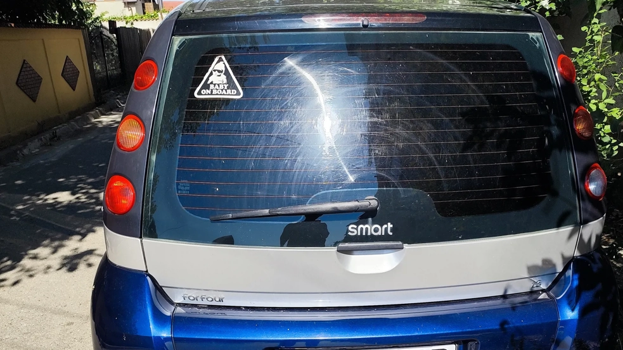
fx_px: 562
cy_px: 370
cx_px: 312
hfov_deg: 58.0
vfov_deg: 31.4
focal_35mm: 34
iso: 50
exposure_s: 1/1057
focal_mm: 6.19
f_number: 1.65
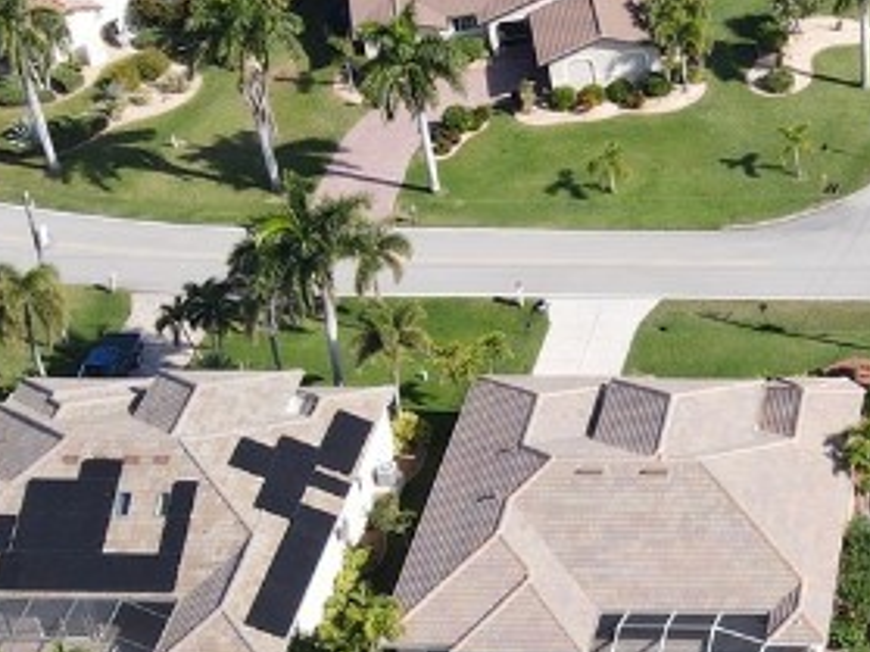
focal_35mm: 88
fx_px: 2211
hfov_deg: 20.7
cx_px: 1051
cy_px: 340
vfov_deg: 16.8
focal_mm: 4.5
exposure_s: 1/400
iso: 100
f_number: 2.8
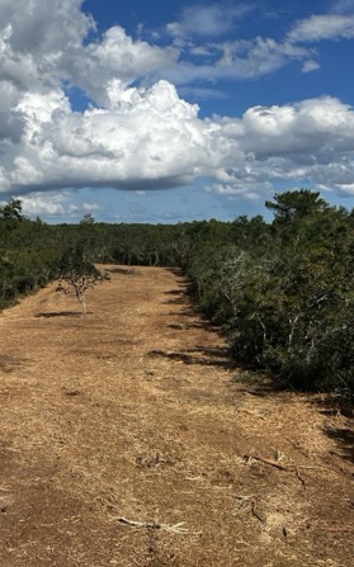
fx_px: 572
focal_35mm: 37
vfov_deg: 52.8
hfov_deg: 33.0
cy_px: 284
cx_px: 52
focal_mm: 5.7
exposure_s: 1/6211
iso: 50
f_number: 1.5
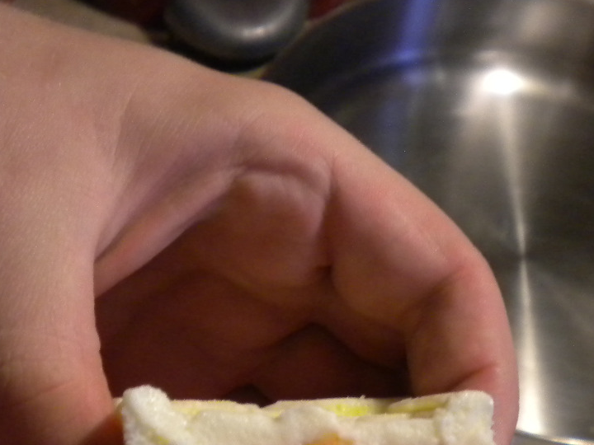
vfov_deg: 20.4
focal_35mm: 70
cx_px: 292
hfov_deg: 27.8
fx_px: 1201
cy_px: 429
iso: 400
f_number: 3.1
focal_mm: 6.3
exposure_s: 1/69
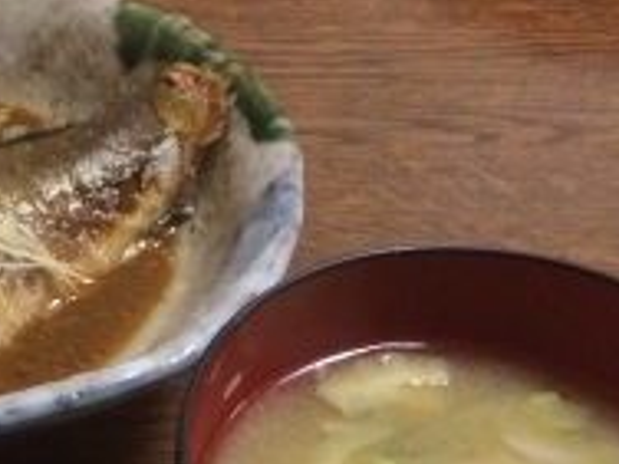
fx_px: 1377
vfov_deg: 18.1
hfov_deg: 24.1
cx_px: -20
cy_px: 561
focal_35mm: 77
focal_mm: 4.15
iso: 250
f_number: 2.2
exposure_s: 1/30
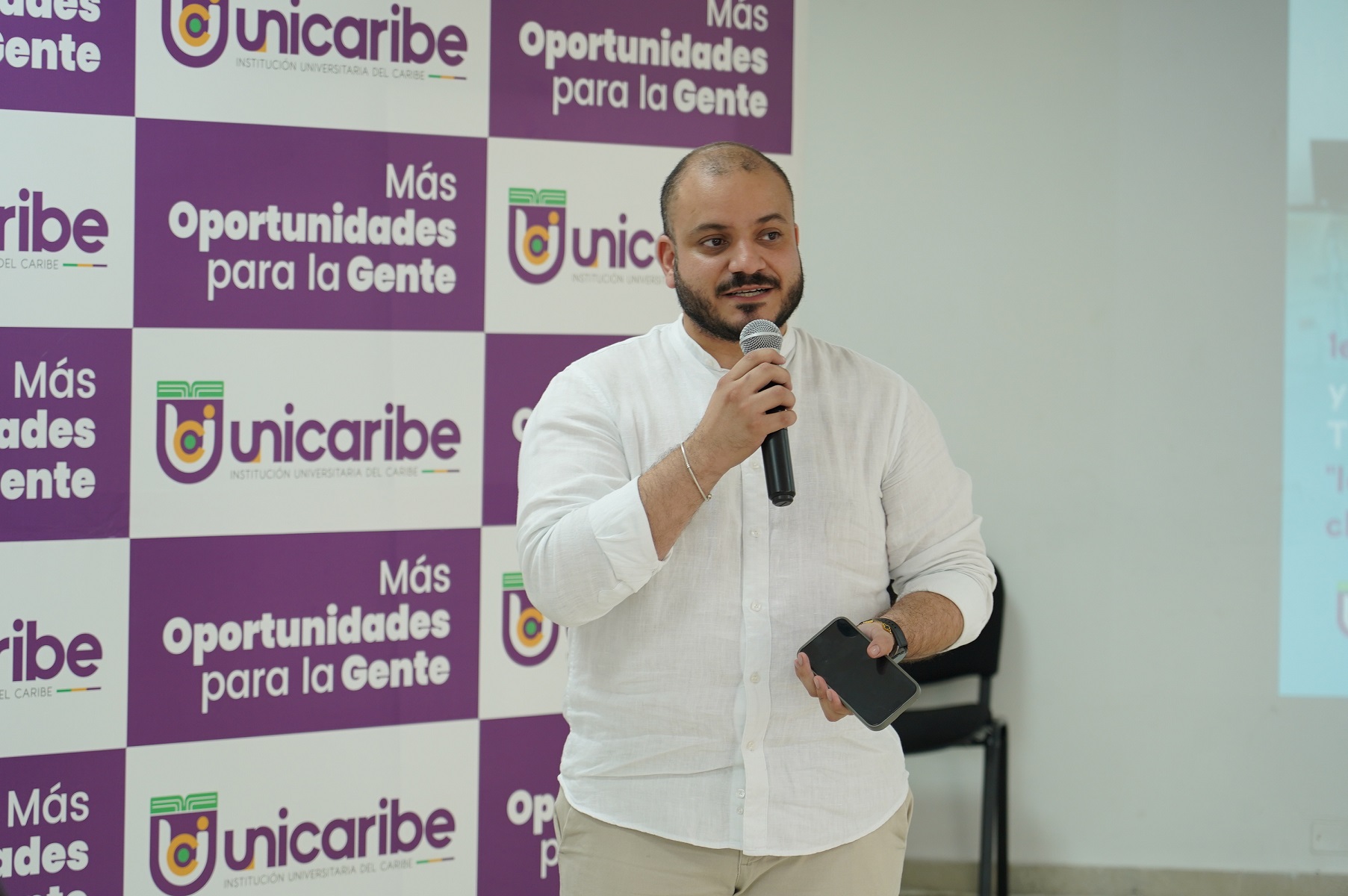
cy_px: 448
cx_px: 674
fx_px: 3928
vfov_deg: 13.0
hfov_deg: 19.5
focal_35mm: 105
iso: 640
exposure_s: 1/100
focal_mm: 105
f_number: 4
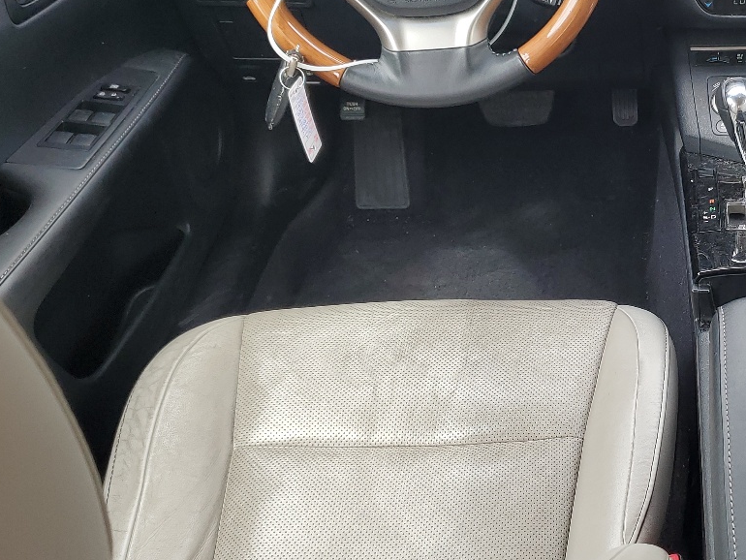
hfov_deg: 33.2
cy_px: 248
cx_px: 706
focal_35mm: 54
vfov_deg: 27.0
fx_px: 1164
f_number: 1.5
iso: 50
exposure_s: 1/270
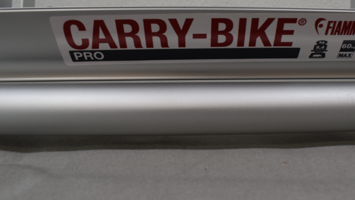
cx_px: 214
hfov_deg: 54.9
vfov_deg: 32.8
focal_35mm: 36
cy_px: 95
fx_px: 339
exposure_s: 1/60
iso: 360
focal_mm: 18
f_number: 8
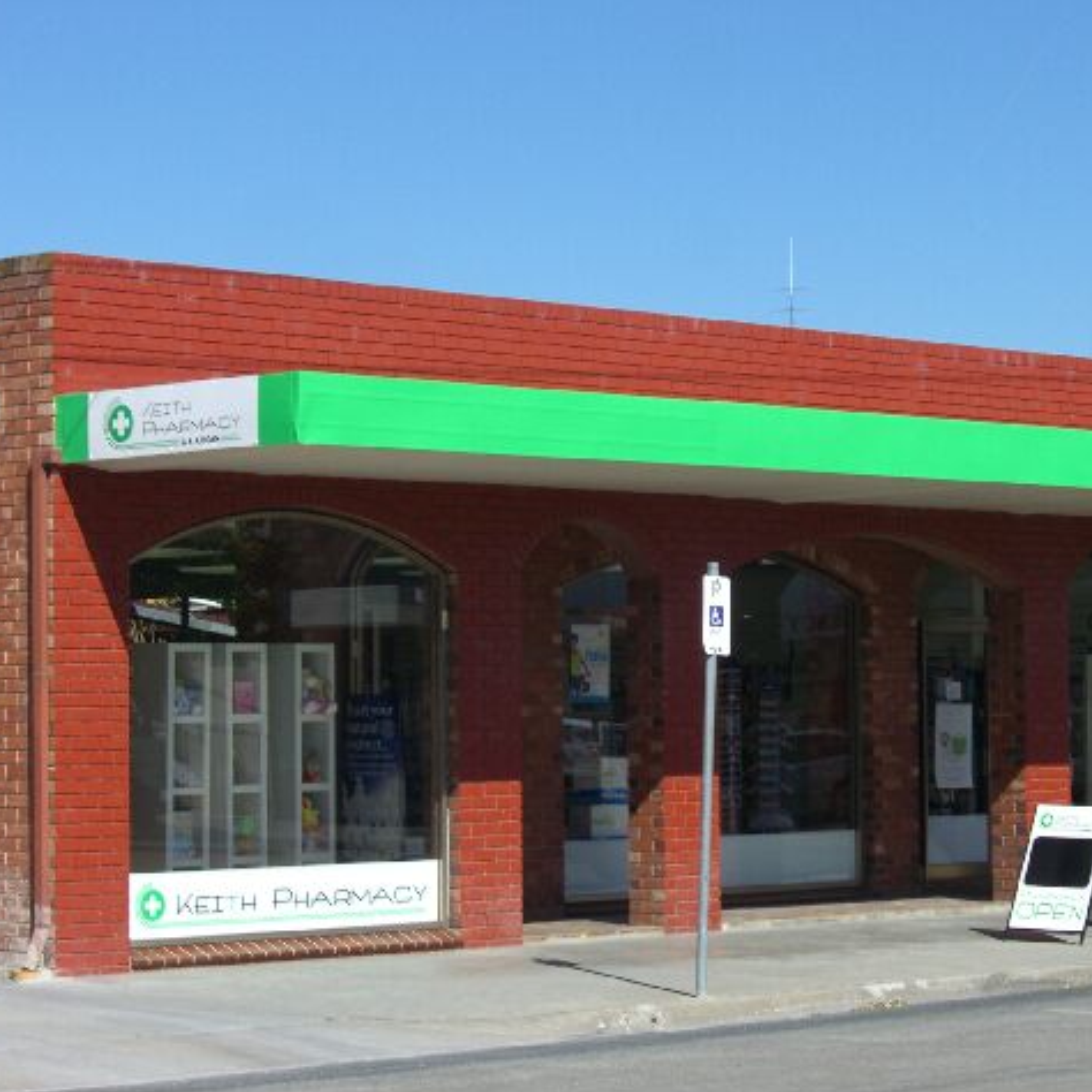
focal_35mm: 111
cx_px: 707
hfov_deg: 15.7
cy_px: 551
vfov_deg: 15.7
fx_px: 3962
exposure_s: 1/160
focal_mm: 19.4
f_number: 9.6
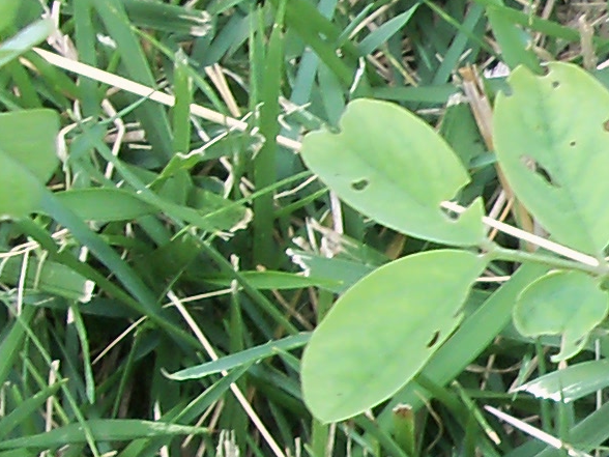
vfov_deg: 4.1
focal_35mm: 366
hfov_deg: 5.3
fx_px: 6439
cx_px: 1323
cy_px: 391
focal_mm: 10.5
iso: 80
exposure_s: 1/40
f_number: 4
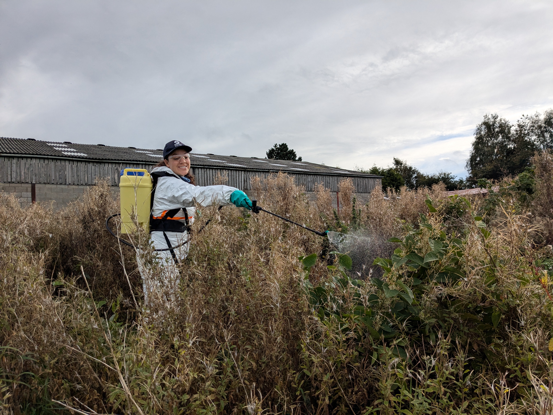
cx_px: 276
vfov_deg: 51.4
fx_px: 431
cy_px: 208
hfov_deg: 65.3
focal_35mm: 27
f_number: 1.73
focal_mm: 4.38
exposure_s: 1/3891
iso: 57
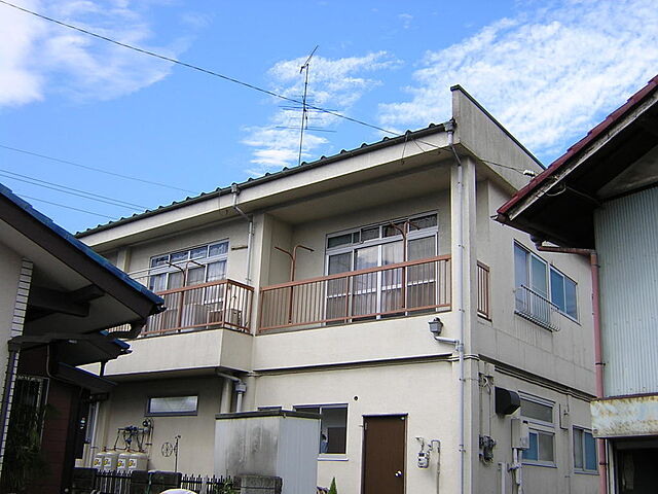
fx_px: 684
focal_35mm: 36
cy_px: 247
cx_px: 329
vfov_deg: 39.7
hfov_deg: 51.4
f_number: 5.2
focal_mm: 4.7
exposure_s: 1/164
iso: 100
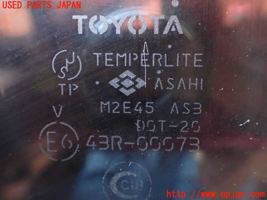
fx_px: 231
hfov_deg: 60.0
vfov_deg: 46.8
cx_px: 134
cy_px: 100
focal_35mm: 30
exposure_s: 1/30
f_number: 2.3
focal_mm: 5.4
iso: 1000
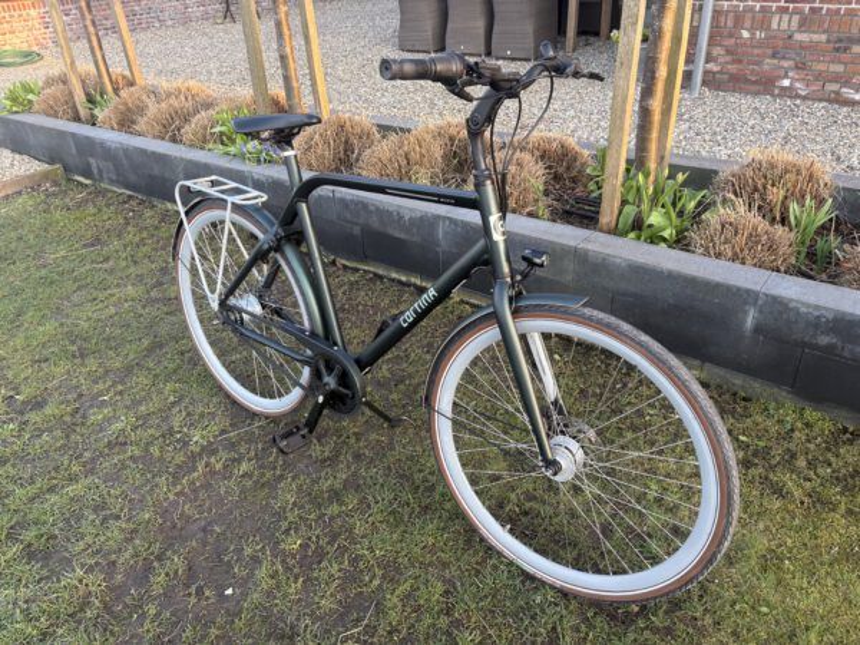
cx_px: 430
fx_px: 646
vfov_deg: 53.1
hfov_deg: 67.3
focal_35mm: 26
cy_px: 322
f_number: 1.6
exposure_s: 1/122
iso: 50
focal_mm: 5.96
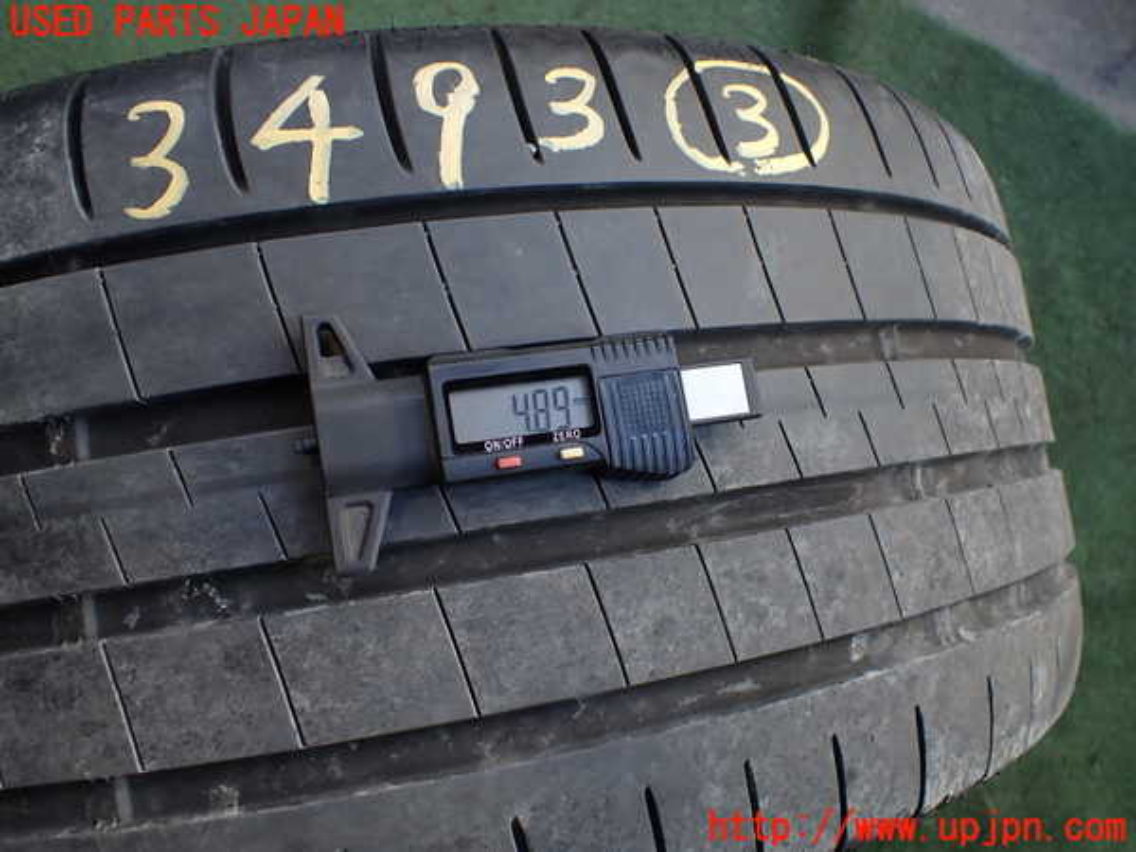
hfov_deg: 60.0
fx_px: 985
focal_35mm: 30
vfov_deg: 46.8
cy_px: 426
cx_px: 568
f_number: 2.3
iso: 200
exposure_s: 1/125
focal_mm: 5.4
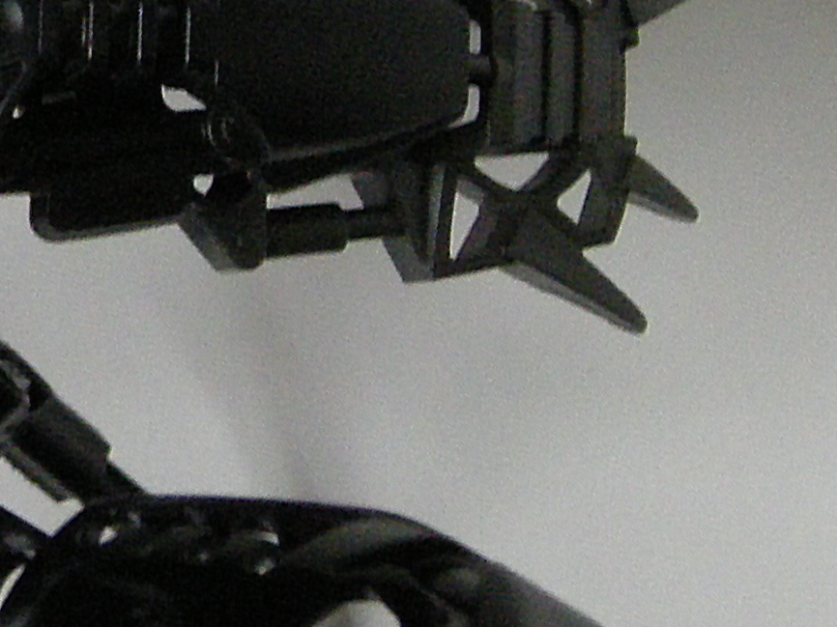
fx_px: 4738
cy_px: -40
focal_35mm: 196
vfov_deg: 7.5
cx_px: -390
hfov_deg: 9.8
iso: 400
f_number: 3.8
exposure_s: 1/16.1
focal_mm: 8.8
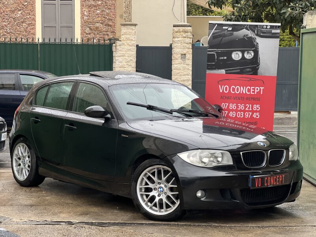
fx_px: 703
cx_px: 158
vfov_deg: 19.1
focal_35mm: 77
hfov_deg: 25.3
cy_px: 118
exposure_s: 1/121
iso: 80
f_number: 2.8
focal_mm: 9
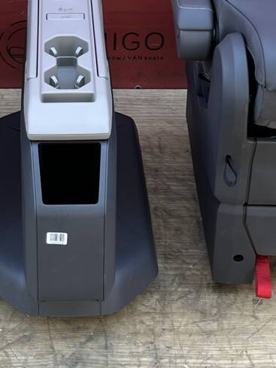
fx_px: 903
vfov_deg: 22.1
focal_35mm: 85
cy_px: -2
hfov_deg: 17.3
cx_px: 66
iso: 32
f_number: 1.6
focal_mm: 5.1
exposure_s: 1/122
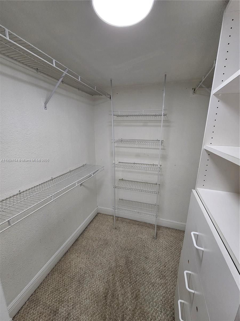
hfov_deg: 89.9
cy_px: 160
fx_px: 120
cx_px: 120
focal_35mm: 13
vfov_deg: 106.2
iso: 80
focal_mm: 2.2
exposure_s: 1/120
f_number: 2.2
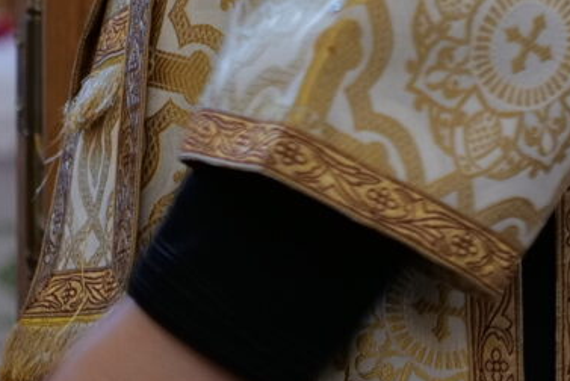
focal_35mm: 475
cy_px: -234
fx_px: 7526
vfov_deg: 2.9
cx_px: -1205
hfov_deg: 4.2
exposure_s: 1/80
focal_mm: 70
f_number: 2.8
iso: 800
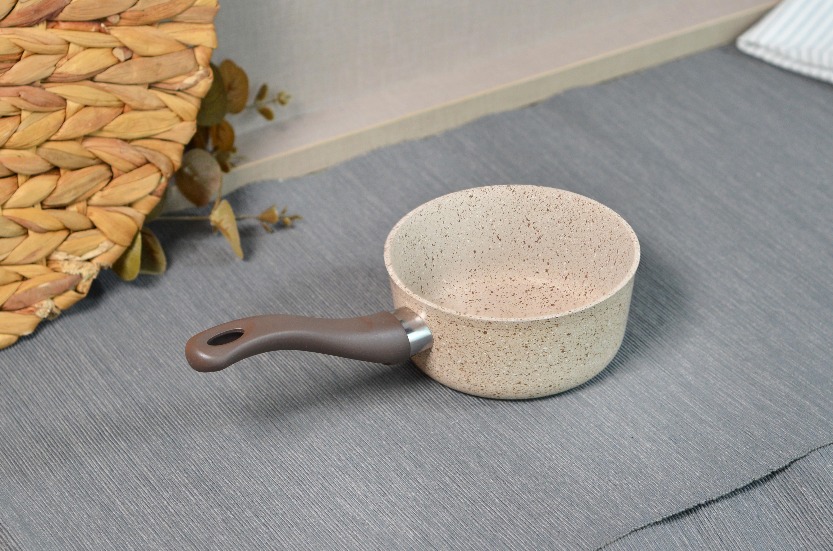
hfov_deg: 27.0
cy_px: 276
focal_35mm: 75
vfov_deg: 18.1
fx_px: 1732
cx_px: 416
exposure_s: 1/80
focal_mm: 50
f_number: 4.5
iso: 400
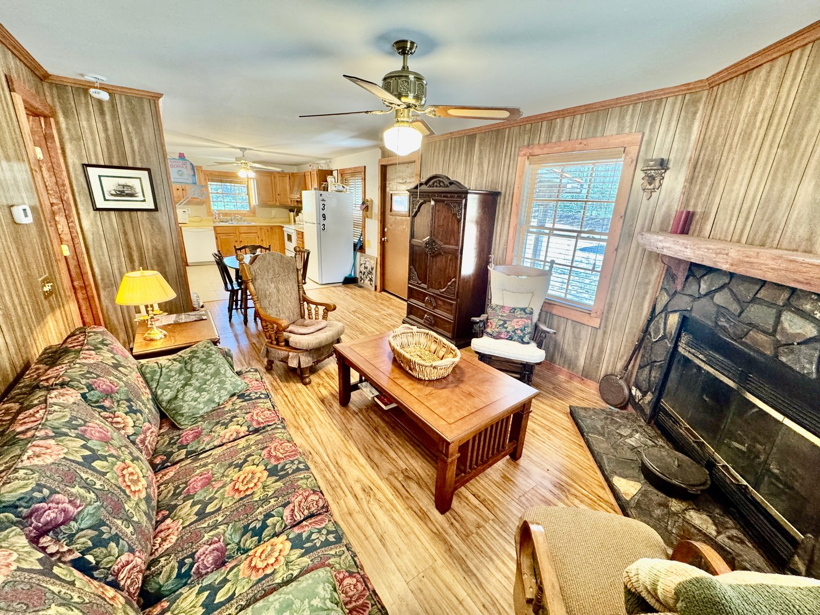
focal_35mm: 14
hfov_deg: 102.1
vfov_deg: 85.7
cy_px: 308
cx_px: 410
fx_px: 332
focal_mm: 2.22
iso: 500
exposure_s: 1/60
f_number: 2.2
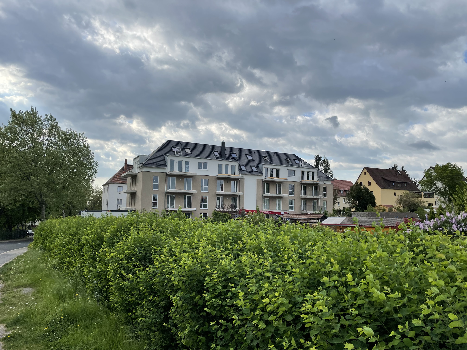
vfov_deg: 53.1
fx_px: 351
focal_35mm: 26
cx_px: 234
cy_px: 175
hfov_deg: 67.3
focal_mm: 4.2
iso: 32
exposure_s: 1/2817
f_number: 1.6
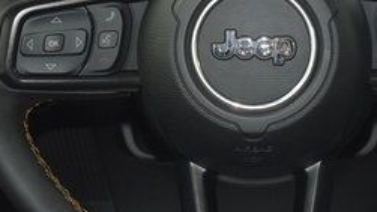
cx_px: 257
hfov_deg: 18.4
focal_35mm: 116
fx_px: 1163
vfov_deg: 10.4
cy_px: 32
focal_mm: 29
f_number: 3.8
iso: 1800
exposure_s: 1/40
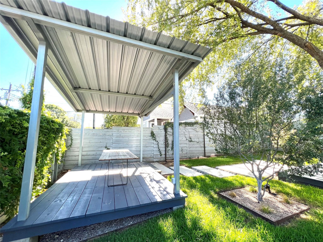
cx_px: 162
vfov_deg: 89.9
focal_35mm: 13
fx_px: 121
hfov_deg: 106.2
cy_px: 121
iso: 32
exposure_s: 1/258
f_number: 1.8
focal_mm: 1.57
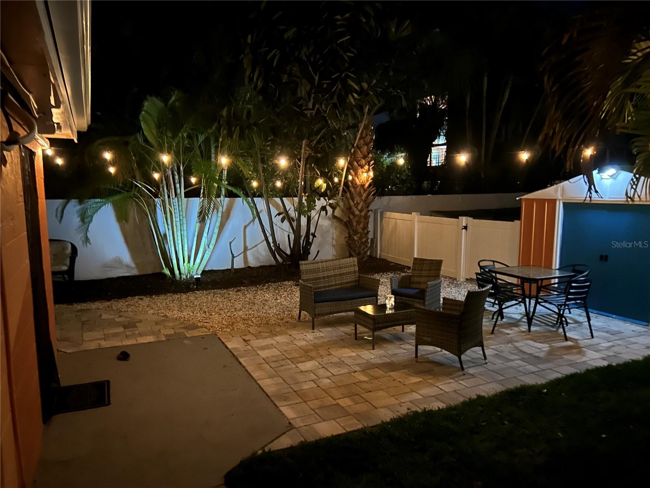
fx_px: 488
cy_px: 244
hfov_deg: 67.3
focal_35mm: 26
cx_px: 325
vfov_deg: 53.1
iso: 2500
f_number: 1.5
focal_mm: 5.7
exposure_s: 1/9
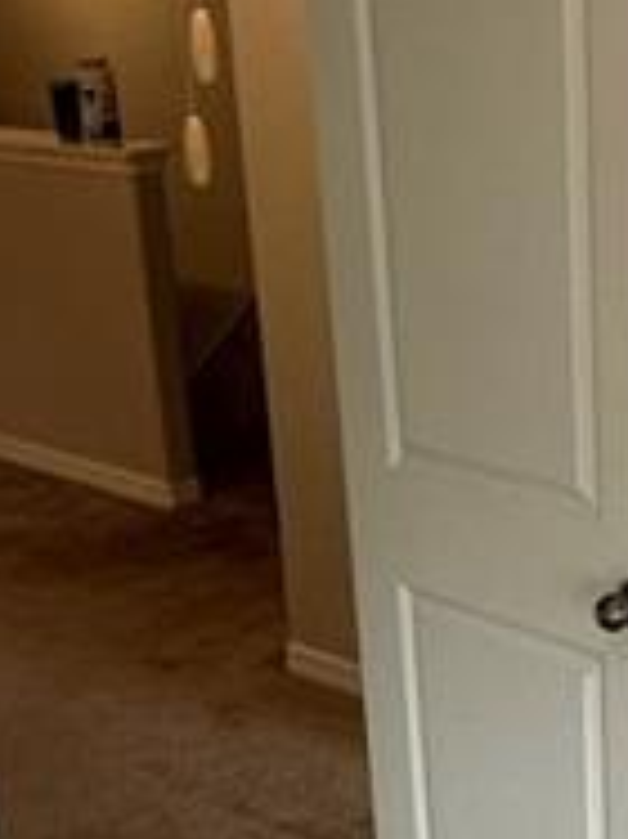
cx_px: 422
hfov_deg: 16.4
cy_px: 1167
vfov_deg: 19.6
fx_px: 2180
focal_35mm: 90
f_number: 2.2
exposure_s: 1/120
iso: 200
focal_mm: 2.22
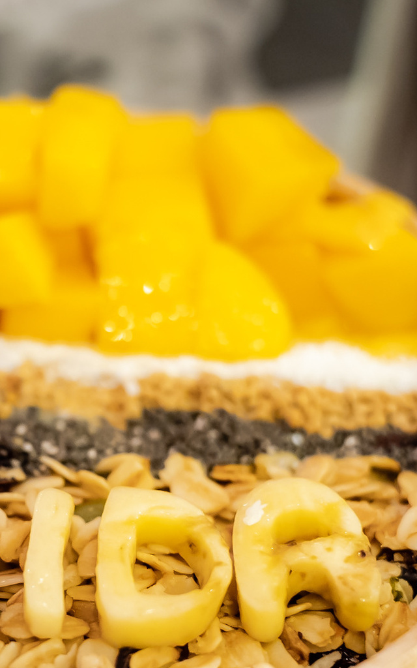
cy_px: 477
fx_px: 1436
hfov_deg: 16.3
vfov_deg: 25.9
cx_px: 47
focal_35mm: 79
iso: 2000
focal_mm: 31
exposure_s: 1/80
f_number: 2.8
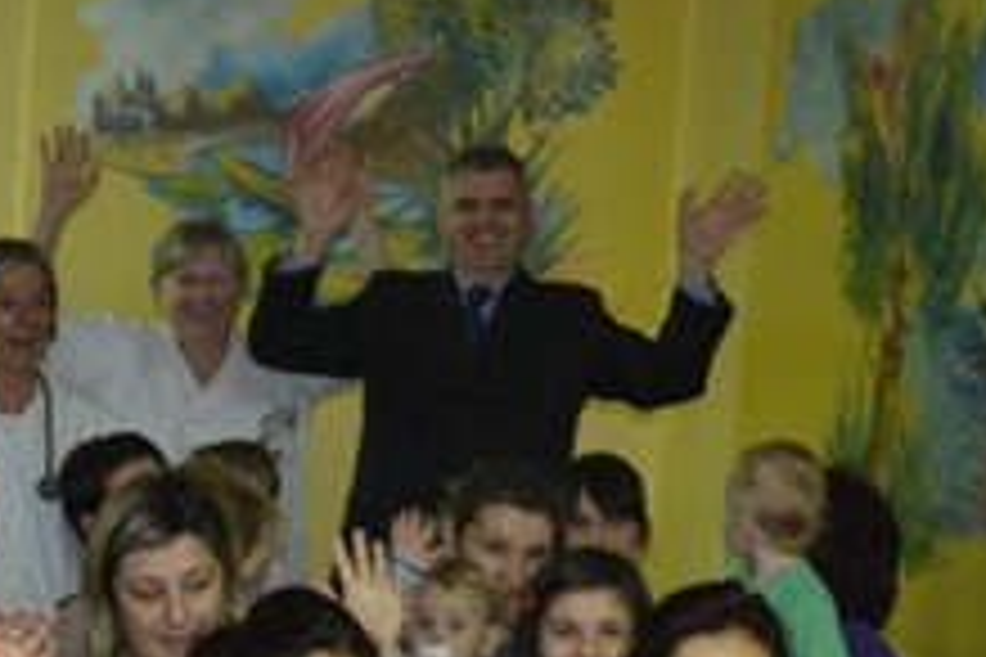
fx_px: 3834
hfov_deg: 14.7
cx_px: 437
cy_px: 763
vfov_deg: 9.7
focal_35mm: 140
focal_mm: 32
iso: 3200
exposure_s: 1/60
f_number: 4.8
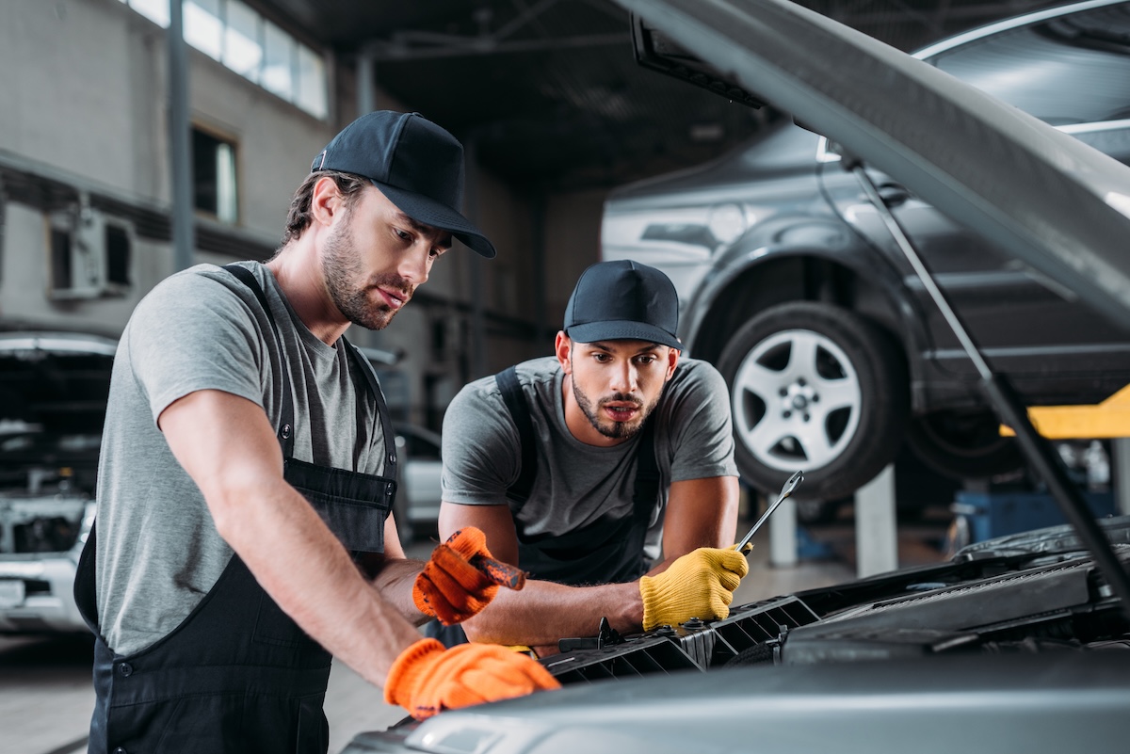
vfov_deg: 27.0
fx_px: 1570
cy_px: 377
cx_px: 565
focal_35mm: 50
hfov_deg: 39.6
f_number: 3.2
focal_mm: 50
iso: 100
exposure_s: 1/200
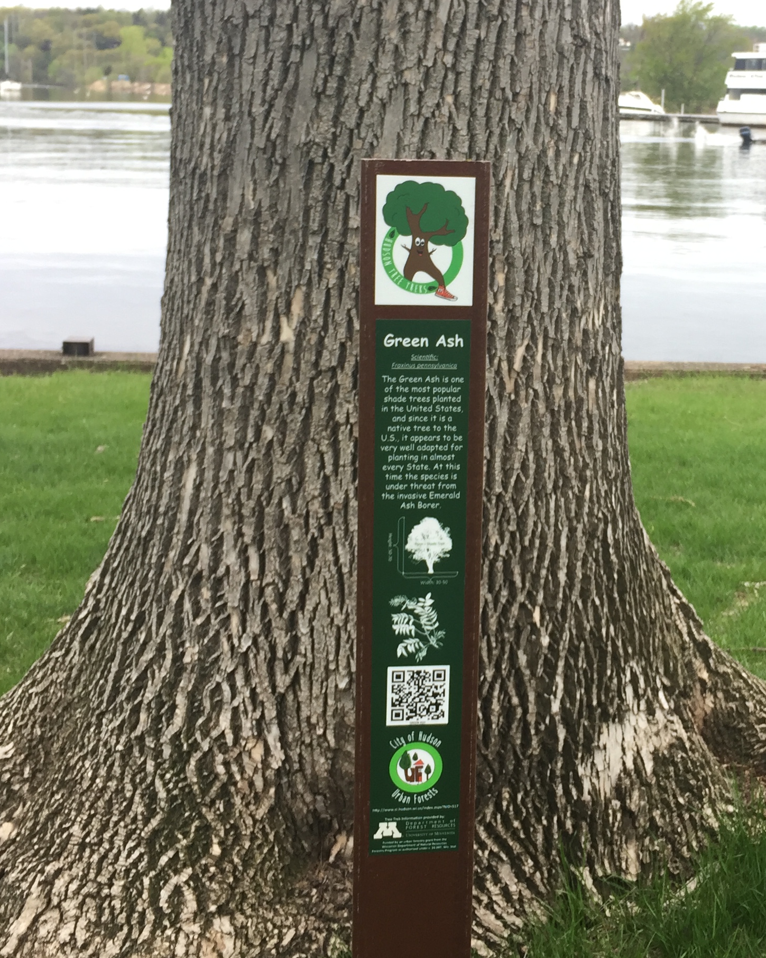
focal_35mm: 51
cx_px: 569
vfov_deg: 36.3
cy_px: 318
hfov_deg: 29.2
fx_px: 1446
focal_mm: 4.15
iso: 32
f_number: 2.2
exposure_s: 1/130
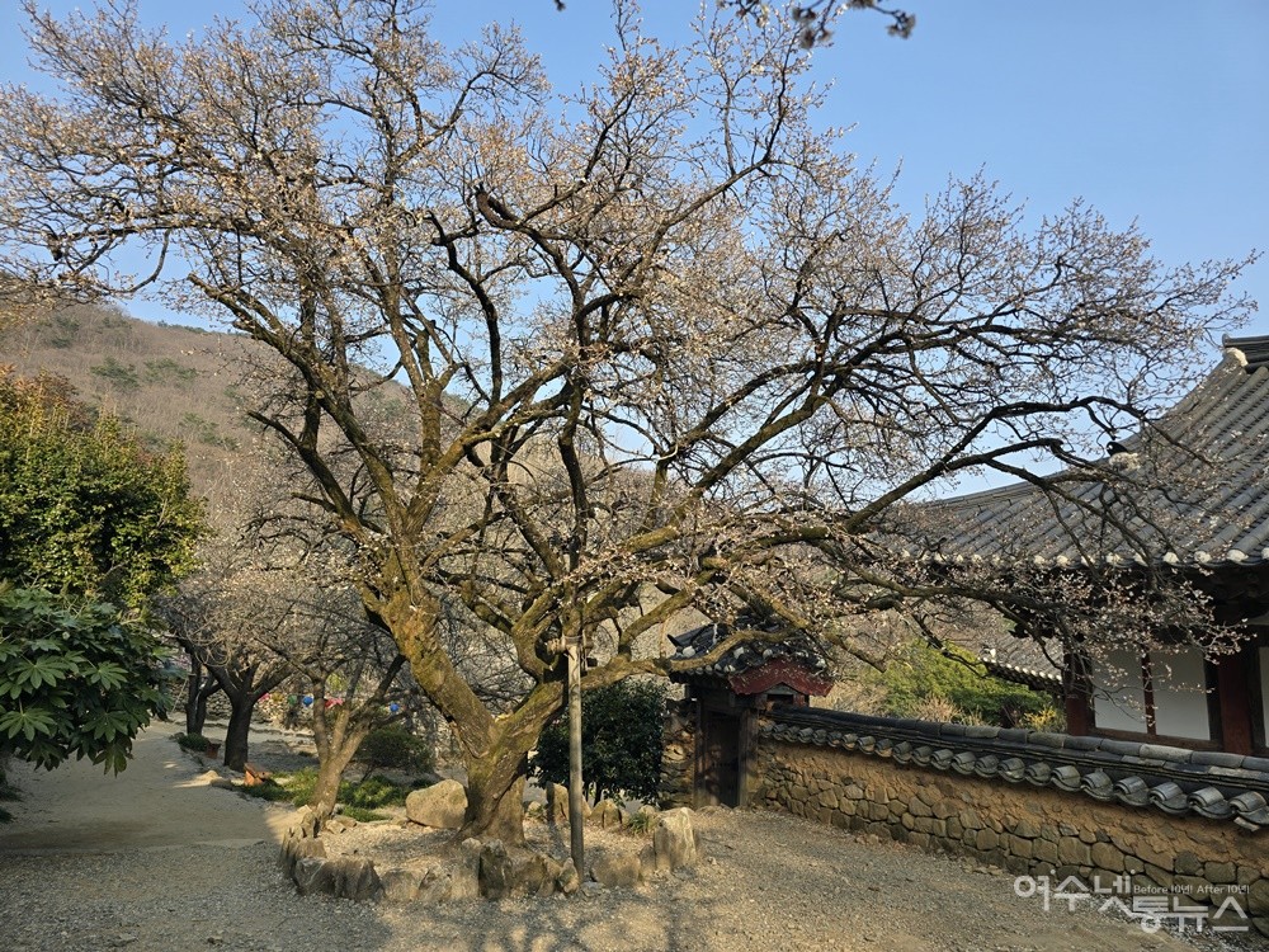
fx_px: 843
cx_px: 634
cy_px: 476
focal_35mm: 23
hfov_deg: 73.9
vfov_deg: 58.9
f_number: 1.7
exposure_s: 1/324
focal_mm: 6.3
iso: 12
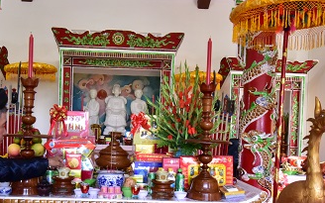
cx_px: 121
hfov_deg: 47.8
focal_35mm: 41
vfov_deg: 31.0
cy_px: 134
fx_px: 363
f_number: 20
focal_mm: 22
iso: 3600
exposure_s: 1/25
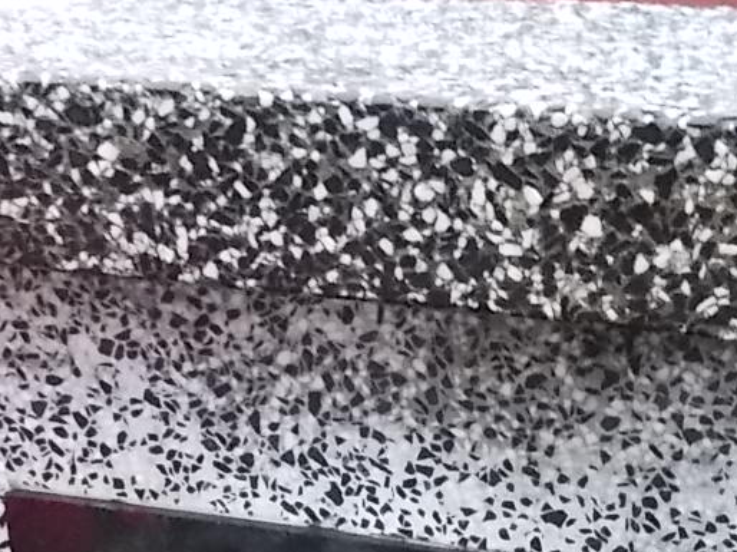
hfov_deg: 24.1
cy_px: 826
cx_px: 459
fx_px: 1724
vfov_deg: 16.6
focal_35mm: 81
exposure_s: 1/60
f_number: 3.2
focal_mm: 4.6
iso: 400
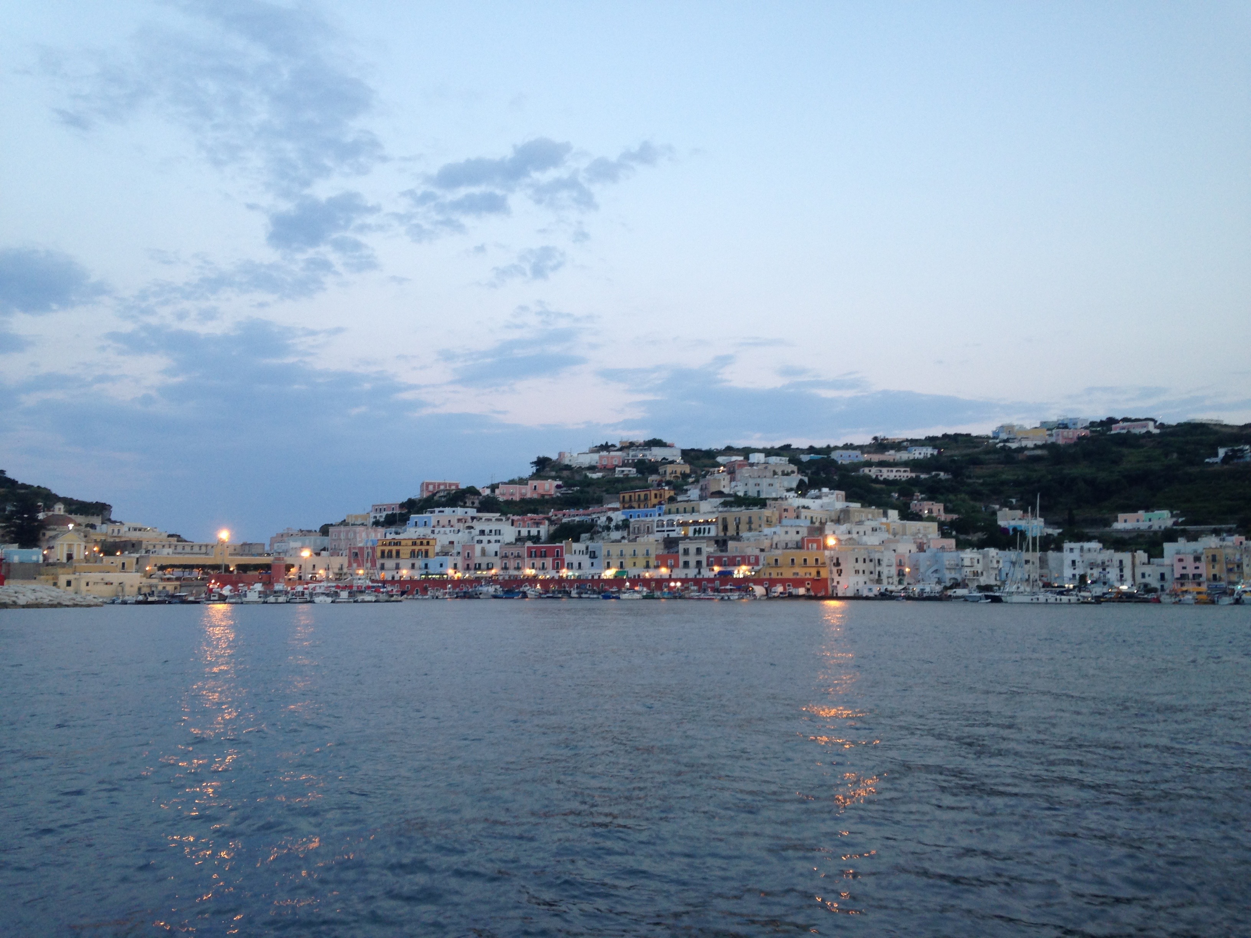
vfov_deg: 42.9
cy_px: 469
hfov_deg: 55.4
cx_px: 626
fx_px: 1193
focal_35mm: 33
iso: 50
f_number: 2.4
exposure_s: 1/20
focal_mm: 4.12
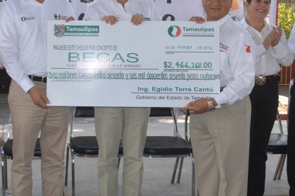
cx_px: 72
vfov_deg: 23.0
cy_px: 40
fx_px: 475
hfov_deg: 33.8
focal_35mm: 58
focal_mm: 18
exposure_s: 1/200
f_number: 5
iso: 100
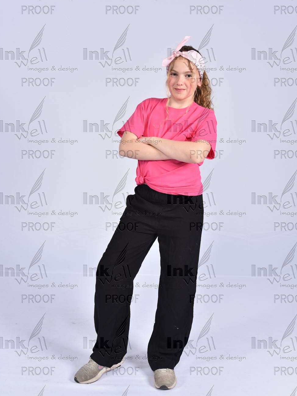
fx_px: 480
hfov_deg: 34.3
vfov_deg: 44.7
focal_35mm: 42
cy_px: 176
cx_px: 148
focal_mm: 38
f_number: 7.1
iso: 250
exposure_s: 1/160
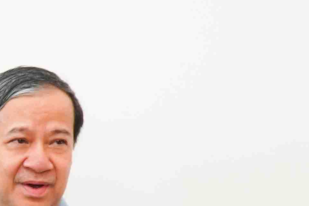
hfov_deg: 10.5
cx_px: -440
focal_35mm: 168
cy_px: 250
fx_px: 1442
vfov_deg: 8.1
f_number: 4
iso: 500
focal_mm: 18
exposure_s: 1/160
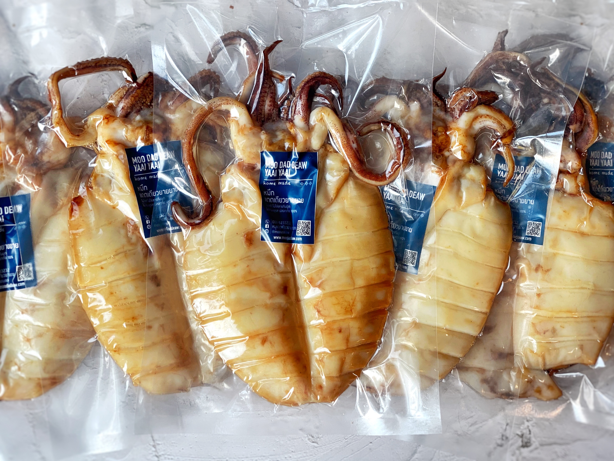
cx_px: 307
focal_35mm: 52
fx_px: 922
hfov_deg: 36.8
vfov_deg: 28.0
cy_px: 230
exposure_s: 1/100
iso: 50
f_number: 2
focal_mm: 6
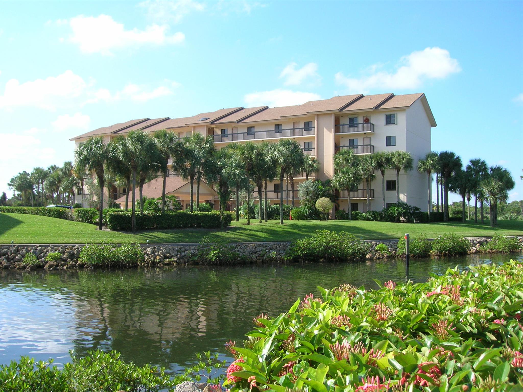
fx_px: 514
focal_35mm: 34
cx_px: 262
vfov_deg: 41.8
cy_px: 196
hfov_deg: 54.0
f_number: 4.9
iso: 50
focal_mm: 5.7
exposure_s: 1/240
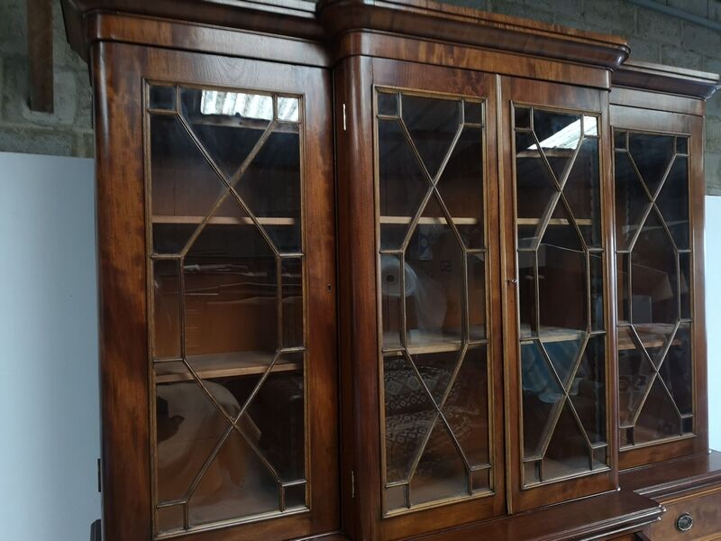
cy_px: 270
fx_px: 562
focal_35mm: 27
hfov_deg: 65.3
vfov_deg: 51.4
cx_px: 360
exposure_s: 1/25
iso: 400
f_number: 1.8
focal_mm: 5.58
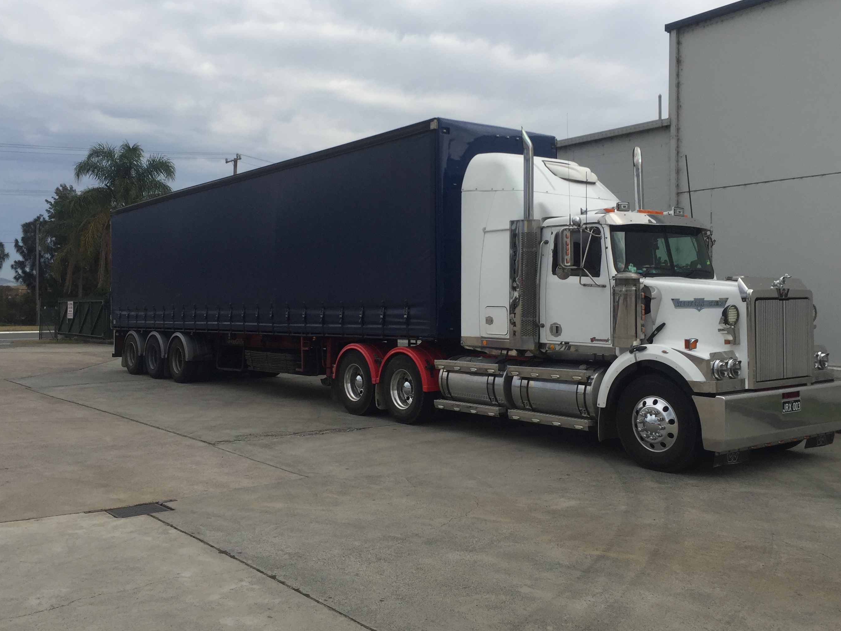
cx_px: 426
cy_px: 300
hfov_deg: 52.6
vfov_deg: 40.7
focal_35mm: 35
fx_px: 850
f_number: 2.2
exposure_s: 1/2198
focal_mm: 4.15
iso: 32
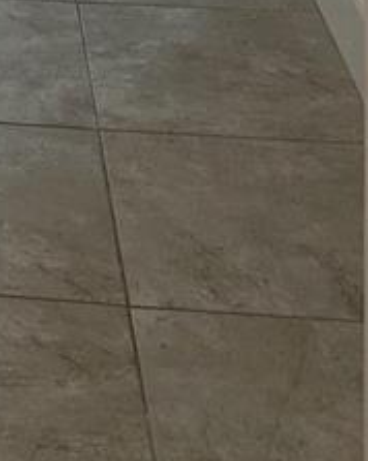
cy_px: -757
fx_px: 1718
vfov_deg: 11.6
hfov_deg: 11.2
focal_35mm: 126
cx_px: -351
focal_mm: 6.86
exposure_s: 1/194
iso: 64
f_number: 1.78
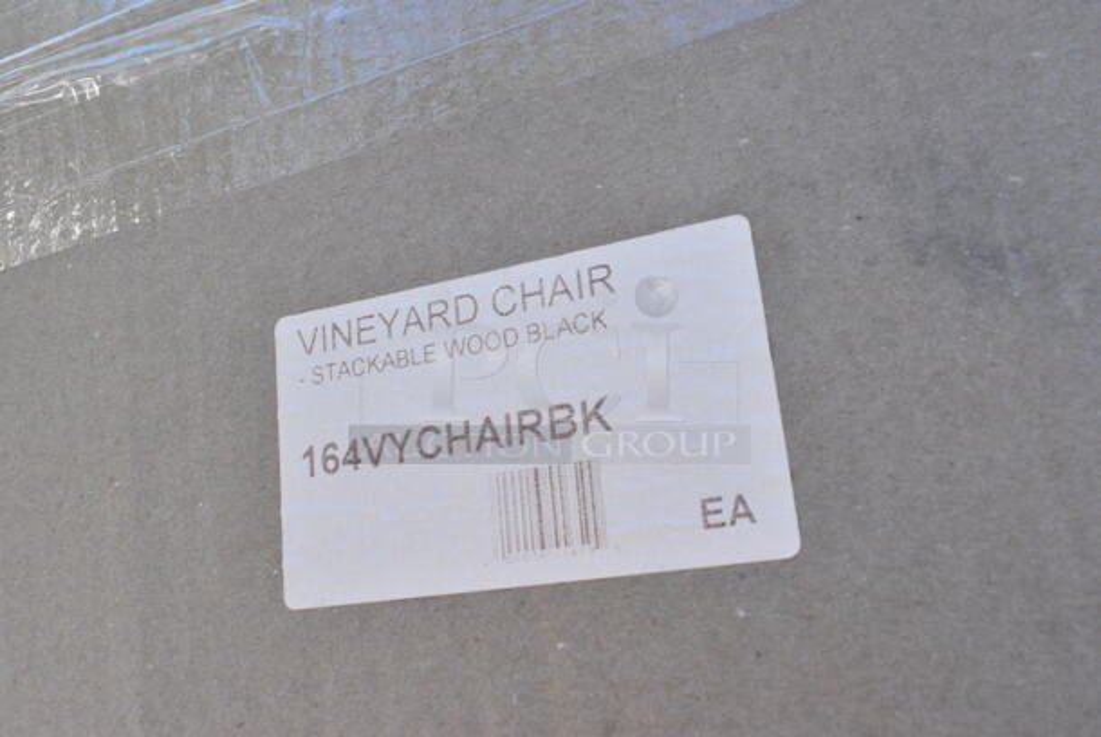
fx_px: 918
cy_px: 368
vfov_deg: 43.7
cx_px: 550
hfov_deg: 61.9
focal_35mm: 30
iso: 6400
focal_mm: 20
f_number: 13
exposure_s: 1/1000
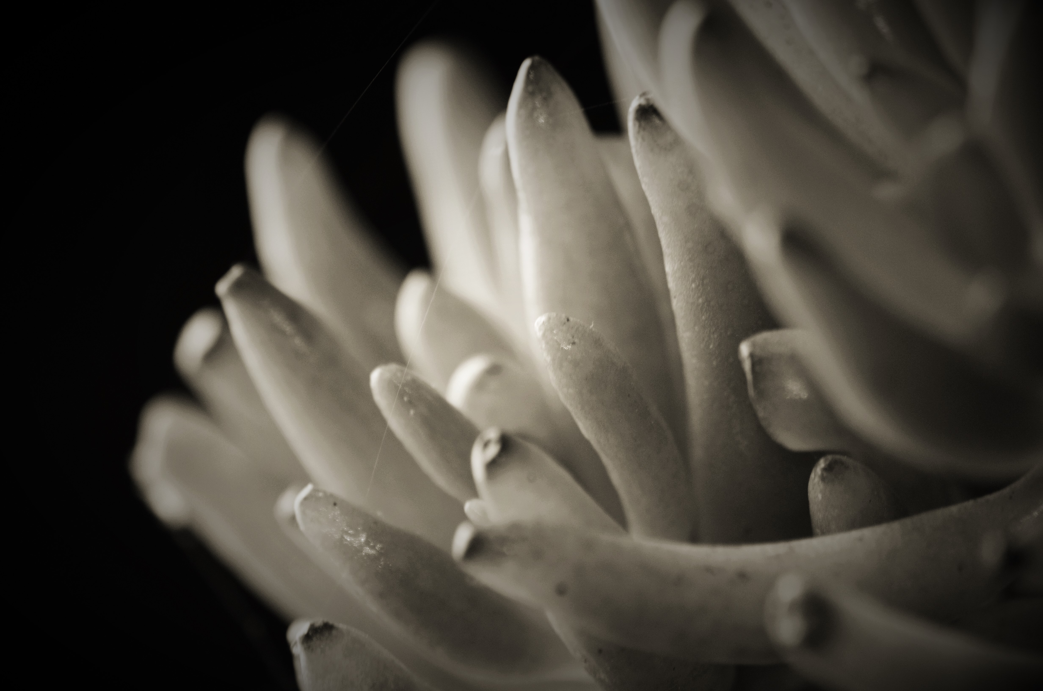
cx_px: 522
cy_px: 346
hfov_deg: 4.6
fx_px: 13010
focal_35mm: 450
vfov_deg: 3.0
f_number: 5.6
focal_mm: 300
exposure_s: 1/200
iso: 900
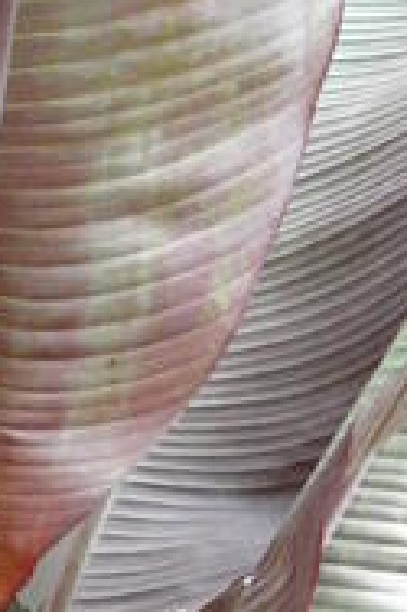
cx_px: -98
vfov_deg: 22.1
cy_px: 358
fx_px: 1563
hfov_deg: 14.3
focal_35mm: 92
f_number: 2.8
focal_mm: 4.6
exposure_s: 1/6
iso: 400
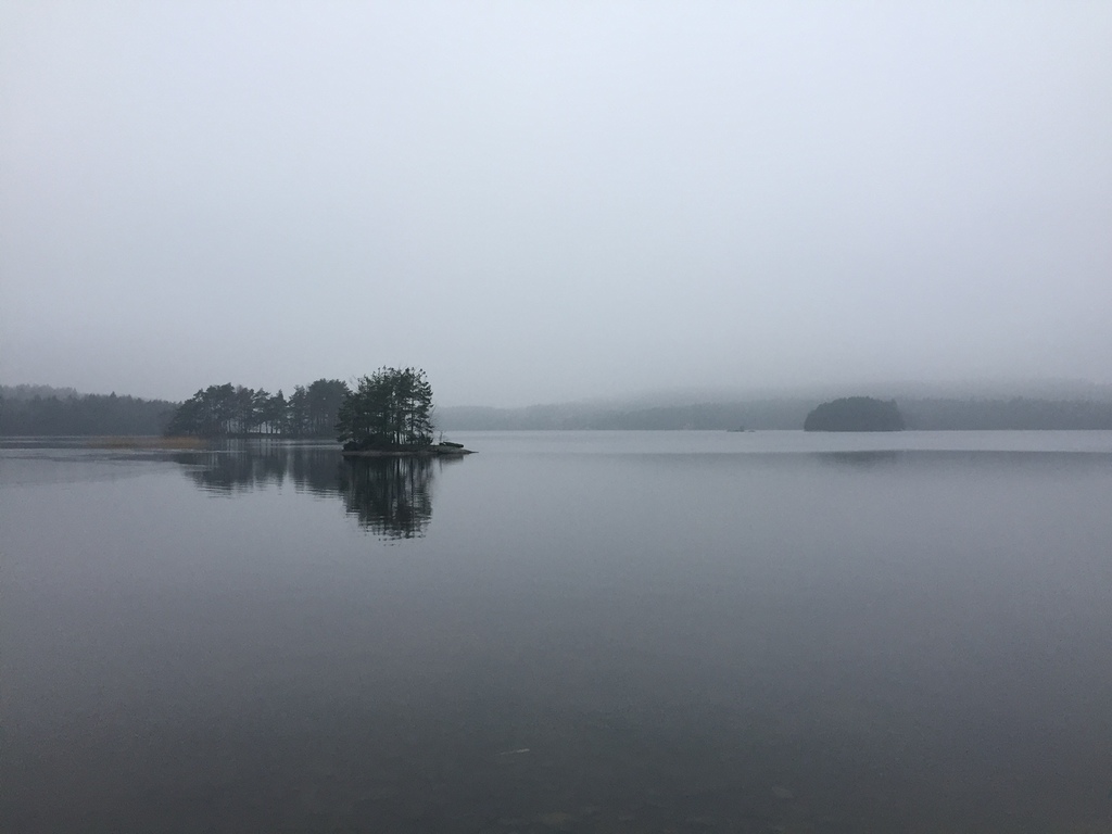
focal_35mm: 29
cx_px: 556
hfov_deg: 61.7
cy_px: 417
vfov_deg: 48.2
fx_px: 932
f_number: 2.2
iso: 50
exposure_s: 1/33
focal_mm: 4.15
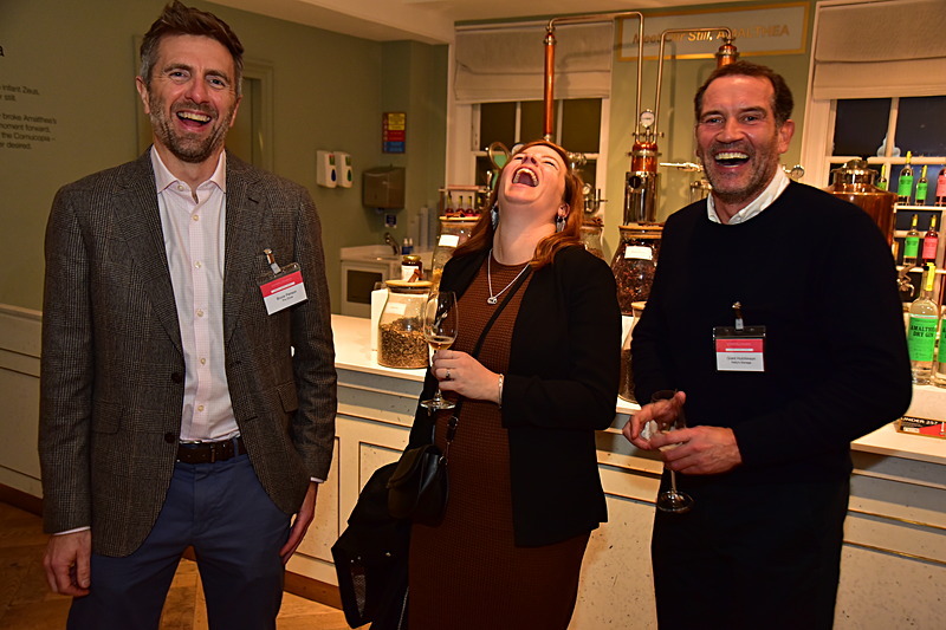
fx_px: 893
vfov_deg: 38.9
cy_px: 315
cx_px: 473
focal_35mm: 34
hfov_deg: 55.8
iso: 1600
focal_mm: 34
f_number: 5
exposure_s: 1/50
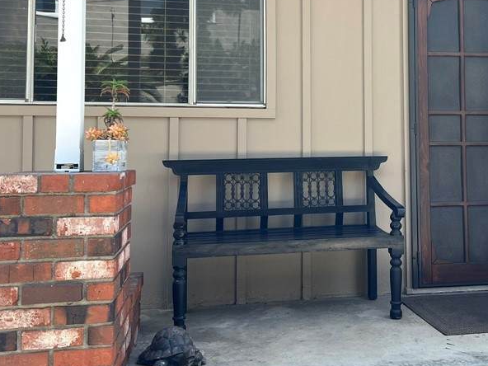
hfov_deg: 41.4
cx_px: 335
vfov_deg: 31.8
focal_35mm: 45
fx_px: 634
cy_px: 106
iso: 50
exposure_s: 1/625
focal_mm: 5.7
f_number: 1.5
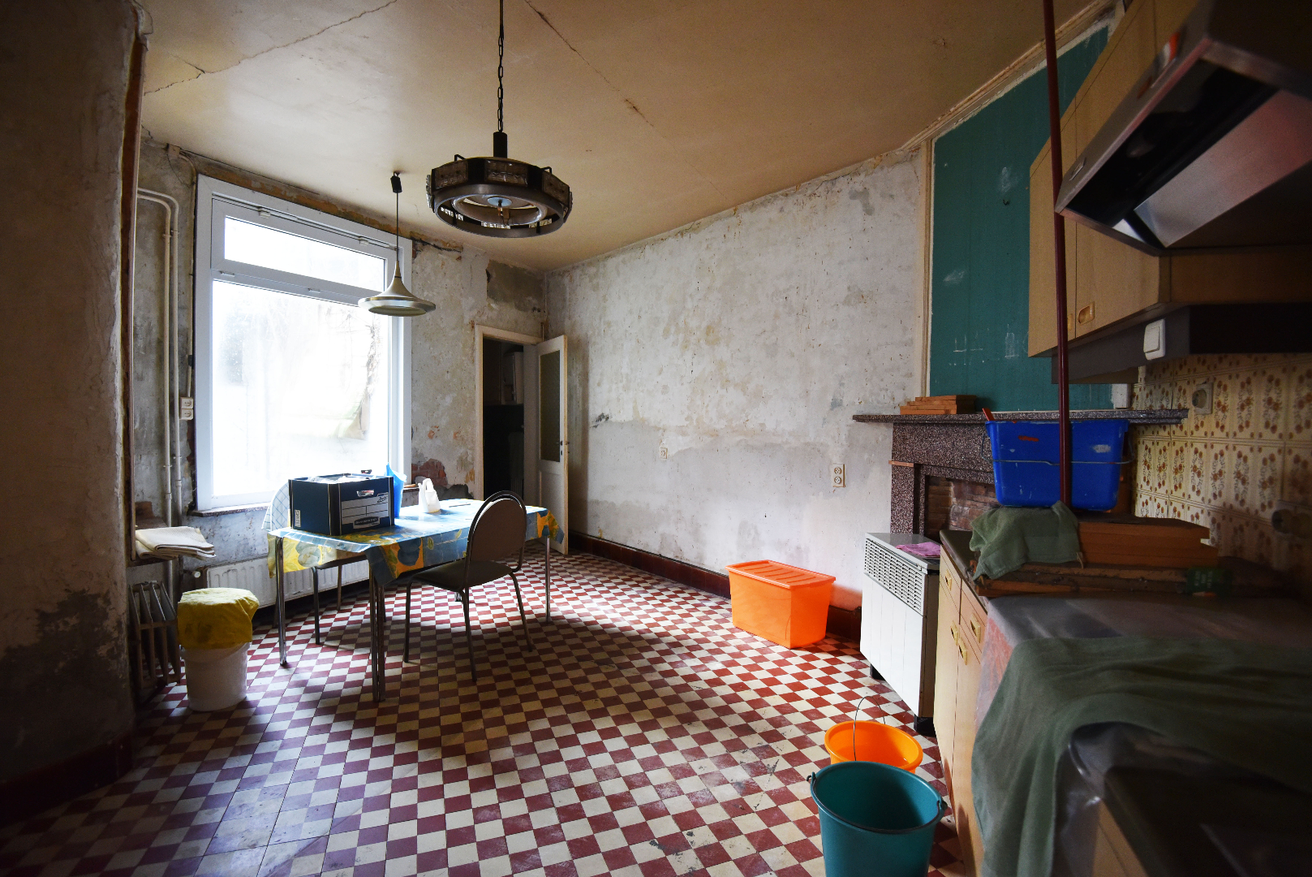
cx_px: 656
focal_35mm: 16
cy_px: 438
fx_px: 583
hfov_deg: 96.7
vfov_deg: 73.8
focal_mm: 16
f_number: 4
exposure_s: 1/60
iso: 2000
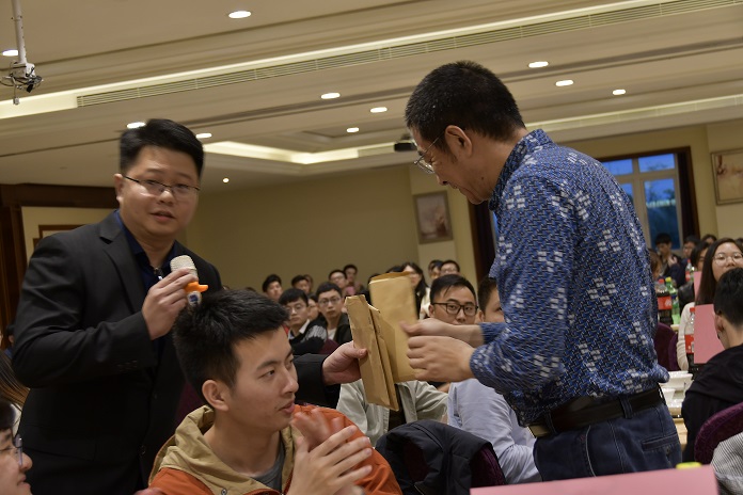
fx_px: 1238
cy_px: 248
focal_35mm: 60
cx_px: 372
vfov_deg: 22.6
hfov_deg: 33.4
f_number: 4.5
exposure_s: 1/40
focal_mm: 40
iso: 400
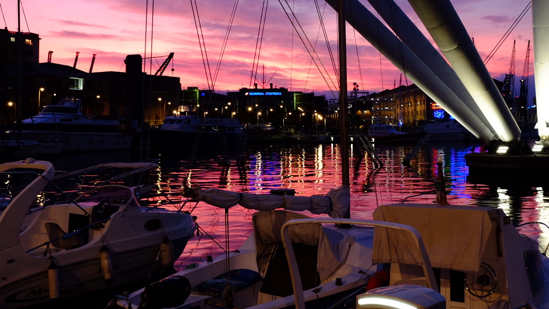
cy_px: 81
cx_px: 326
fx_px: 670
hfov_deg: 44.4
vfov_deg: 25.7
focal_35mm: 46
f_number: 5.6
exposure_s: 1/6
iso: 400
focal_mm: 23.3
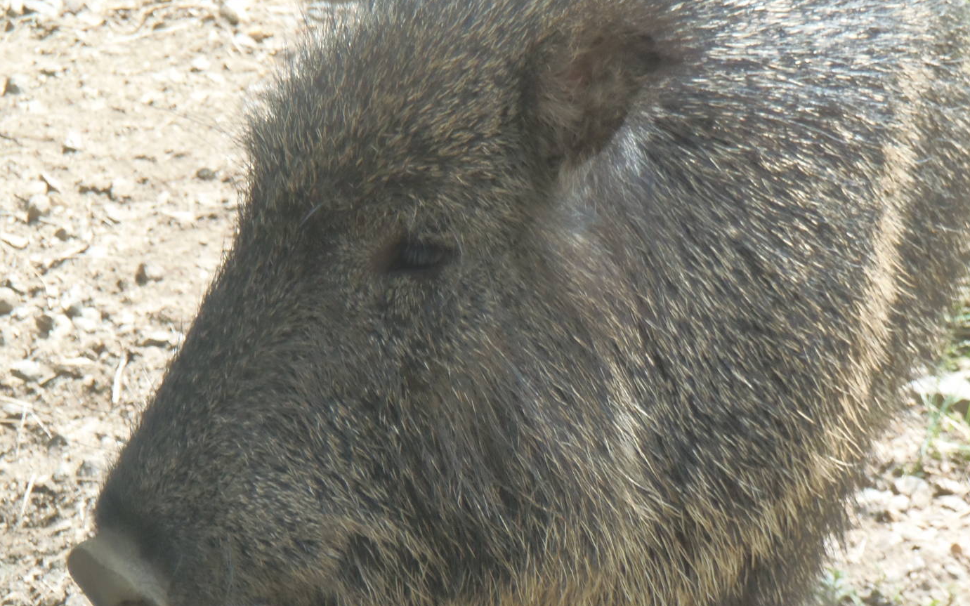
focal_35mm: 549
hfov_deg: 3.8
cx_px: 513
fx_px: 14513
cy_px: 340
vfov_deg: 2.4
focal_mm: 82.8
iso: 125
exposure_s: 1/125
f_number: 5
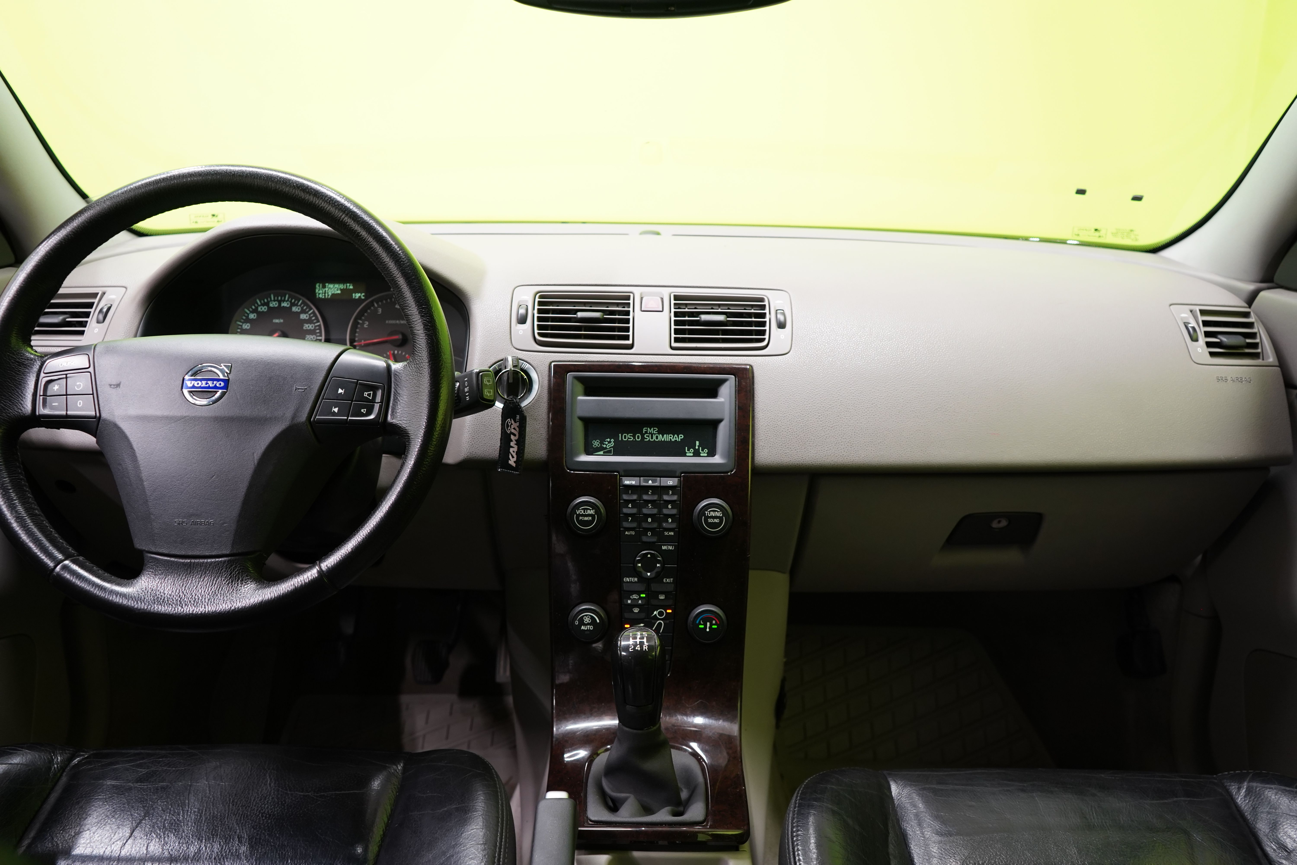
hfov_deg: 63.7
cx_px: 648
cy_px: 432
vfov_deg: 45.0
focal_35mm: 29
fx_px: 1045
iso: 1250
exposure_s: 1/25
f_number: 4.5
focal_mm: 29
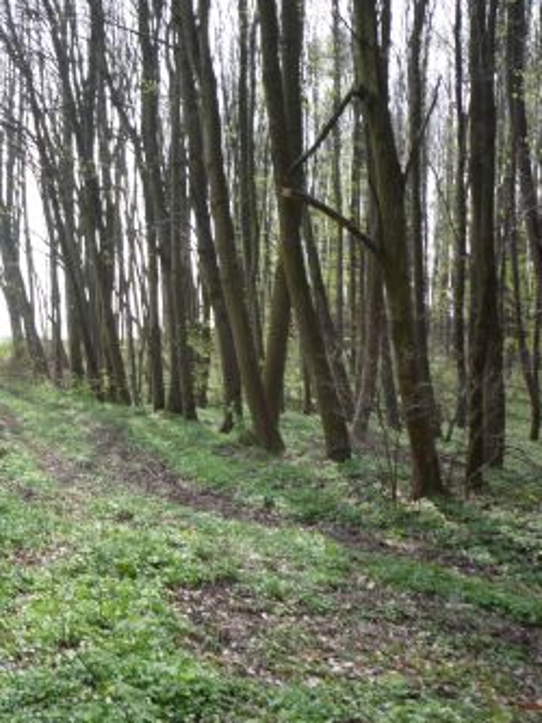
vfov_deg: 41.3
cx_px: 24
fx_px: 962
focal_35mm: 46
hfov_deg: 29.7
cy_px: 366
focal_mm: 5.2
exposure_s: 1/200
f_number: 4
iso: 100
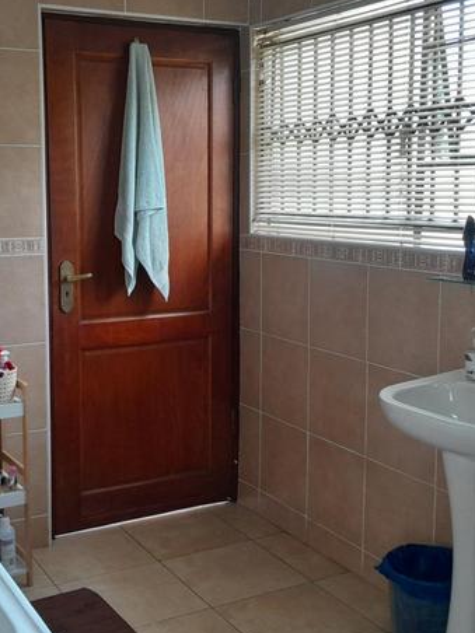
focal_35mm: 46
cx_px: 191
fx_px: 842
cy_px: 300
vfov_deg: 41.2
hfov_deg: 31.4
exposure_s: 1/60
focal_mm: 3.98
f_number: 1.8
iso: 250
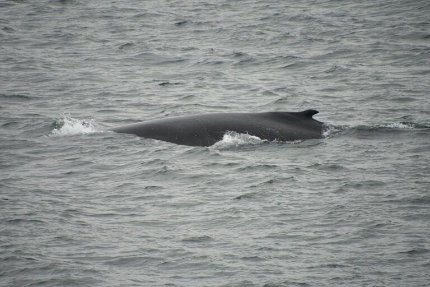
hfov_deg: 3.4
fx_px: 7166
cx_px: 215
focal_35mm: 600
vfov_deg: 2.3
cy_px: 144
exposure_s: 1/2500
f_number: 6.3
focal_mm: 400
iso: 1250
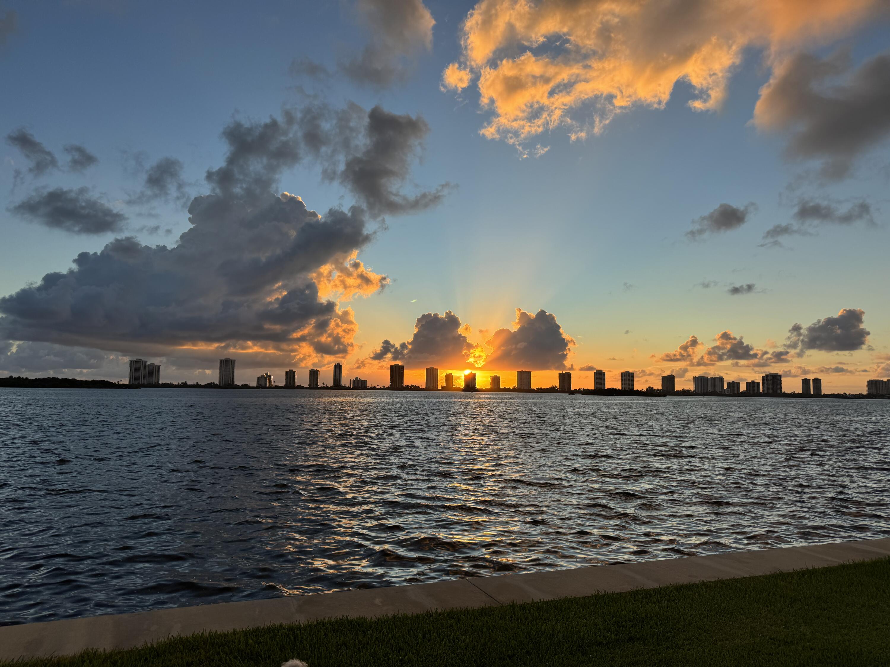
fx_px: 617
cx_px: 445
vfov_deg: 56.8
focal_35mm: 24
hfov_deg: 71.6
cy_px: 334
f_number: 1.78
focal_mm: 6.76
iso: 80
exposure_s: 1/2105
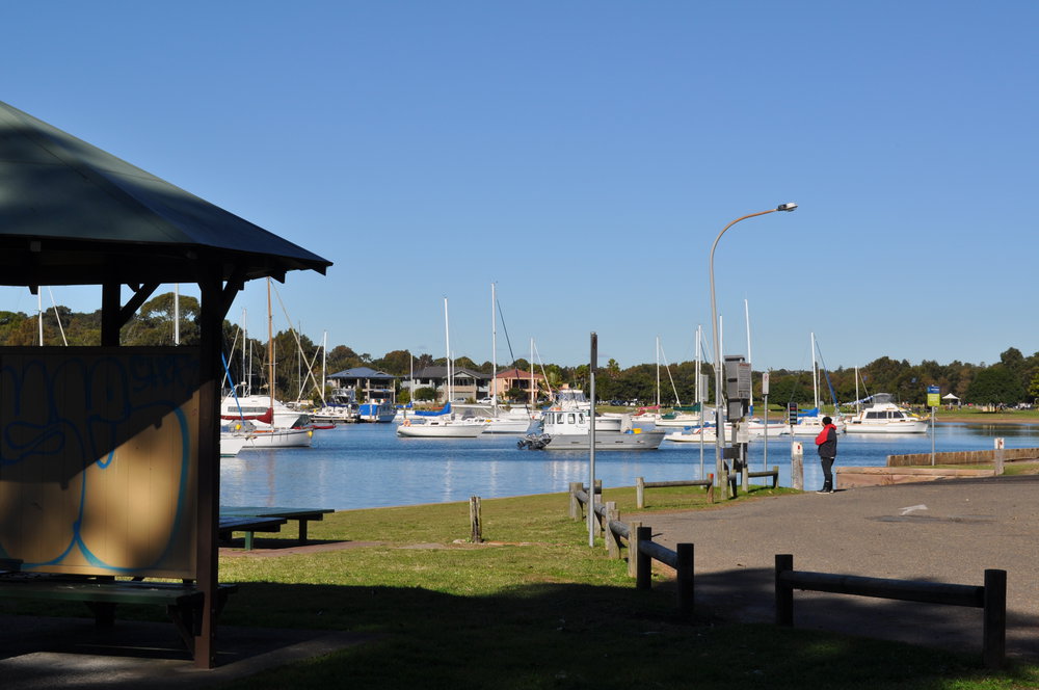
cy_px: 345
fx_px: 1902
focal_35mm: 66
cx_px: 520
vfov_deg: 20.6
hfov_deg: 30.5
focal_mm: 44
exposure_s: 1/500
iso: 200
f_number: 11
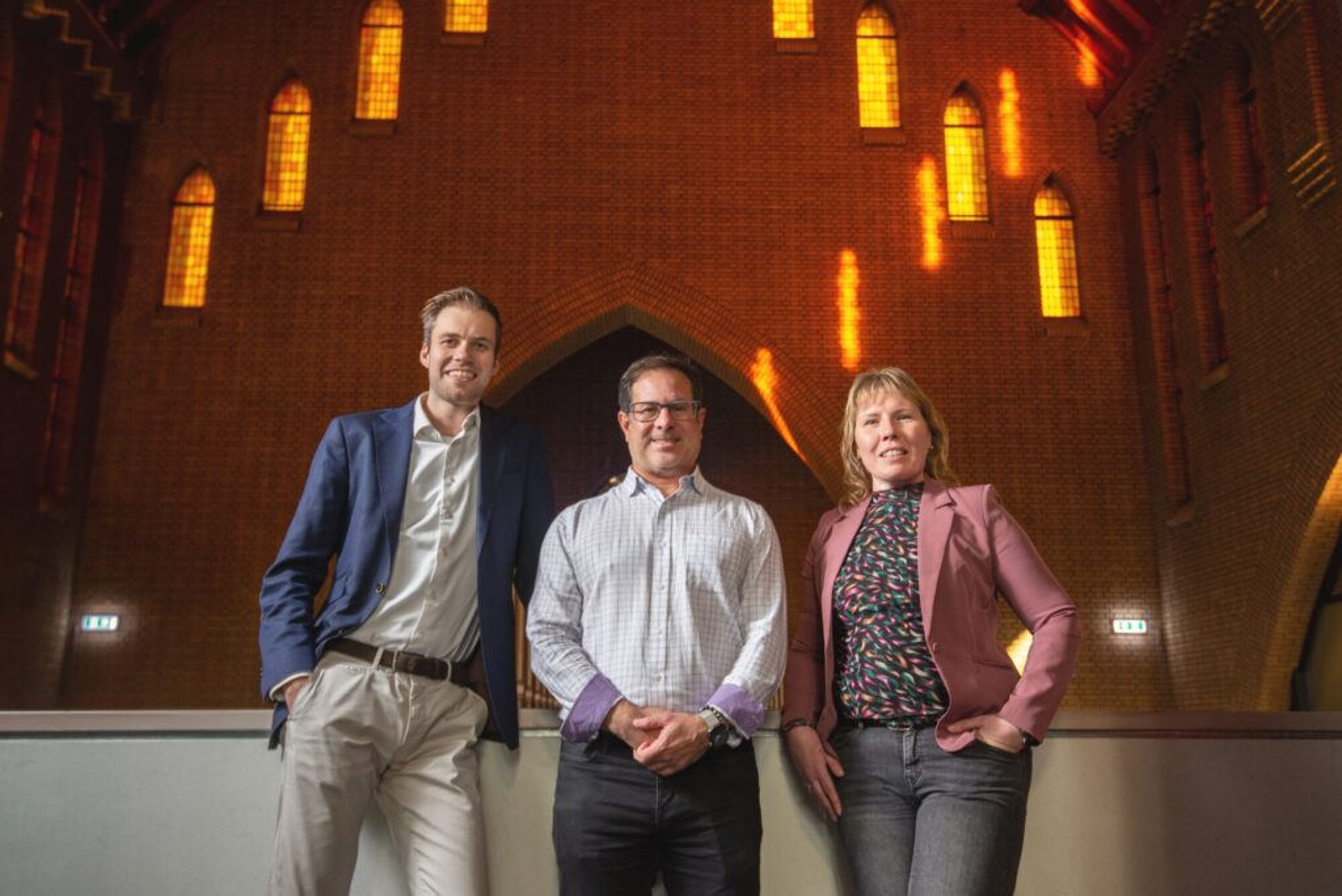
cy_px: 448
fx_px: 1194
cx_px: 671
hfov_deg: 58.7
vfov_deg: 41.2
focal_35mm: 32
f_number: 5.6
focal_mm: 32
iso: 400
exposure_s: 1/25
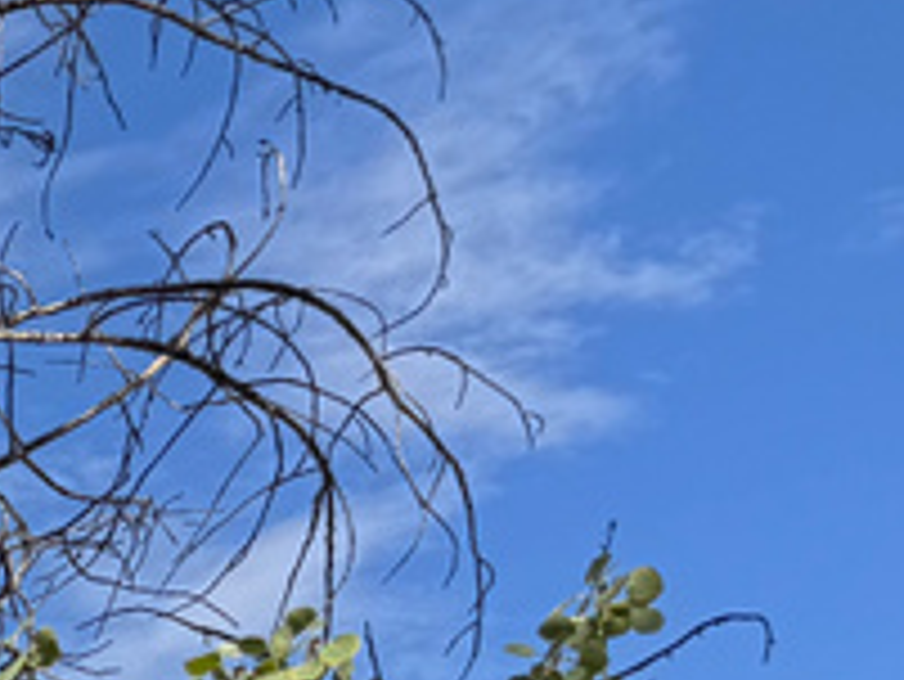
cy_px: 1392
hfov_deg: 12.6
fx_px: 3188
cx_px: -1250
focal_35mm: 122
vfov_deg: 11.0
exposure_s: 1/2710
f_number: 1.78
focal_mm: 6.76
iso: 80
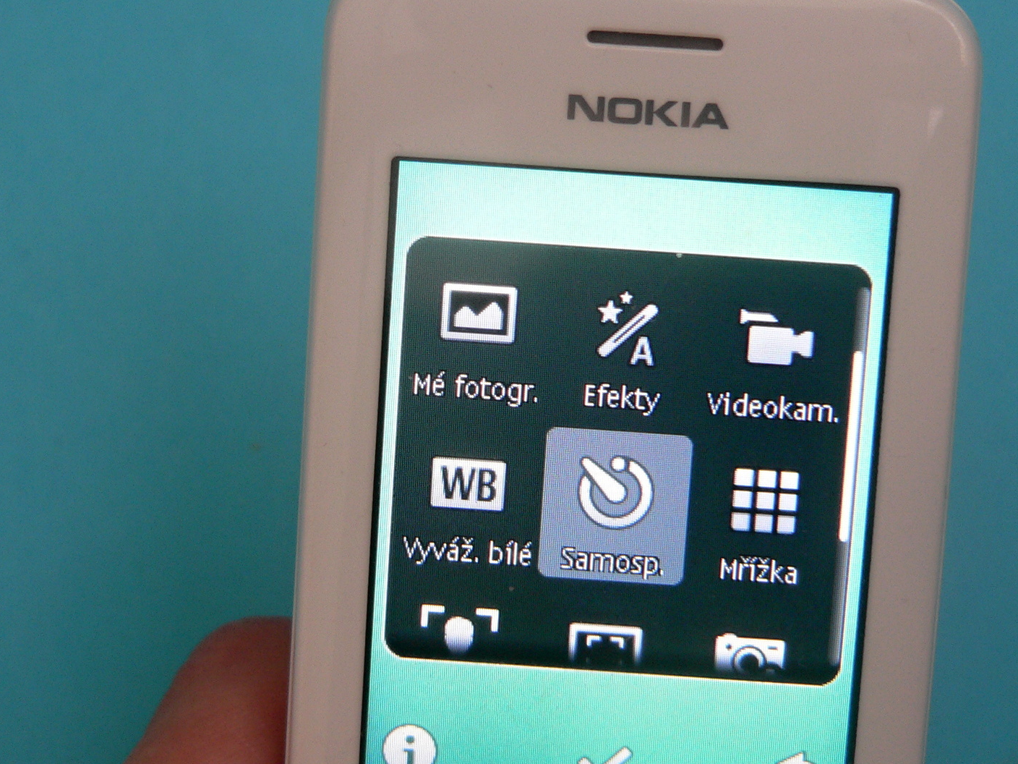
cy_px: 459
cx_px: 476
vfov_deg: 11.0
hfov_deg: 14.6
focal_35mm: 135
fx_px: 3970
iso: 100
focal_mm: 16.4
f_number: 2.8
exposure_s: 1/15
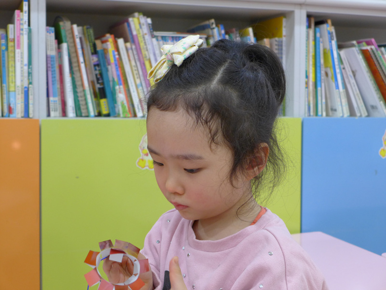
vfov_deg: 24.4
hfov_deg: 32.2
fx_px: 669
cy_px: 145
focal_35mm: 60
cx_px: 193
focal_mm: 11.8
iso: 250
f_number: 2
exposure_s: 1/100
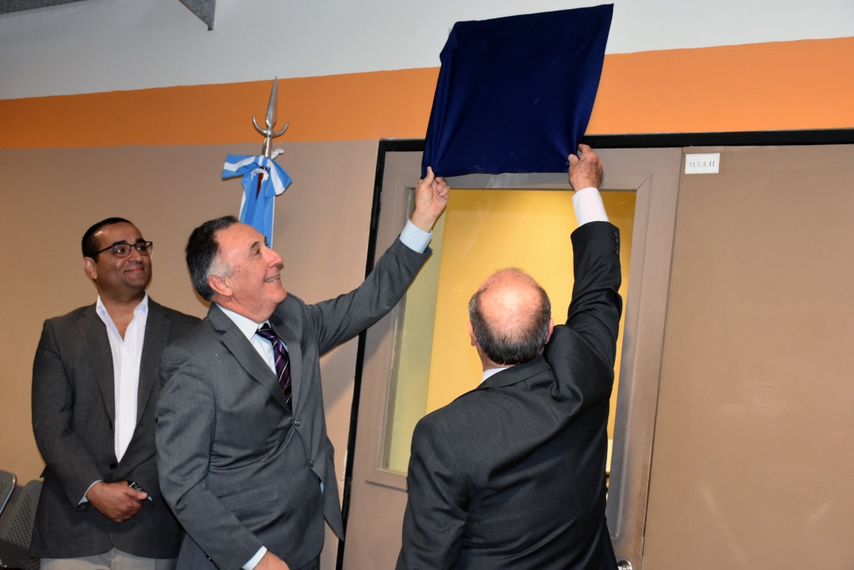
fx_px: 1352
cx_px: 427
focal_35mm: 57
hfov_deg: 35.0
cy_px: 285
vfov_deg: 23.8
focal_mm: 38
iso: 1800
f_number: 4.2
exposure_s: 1/60
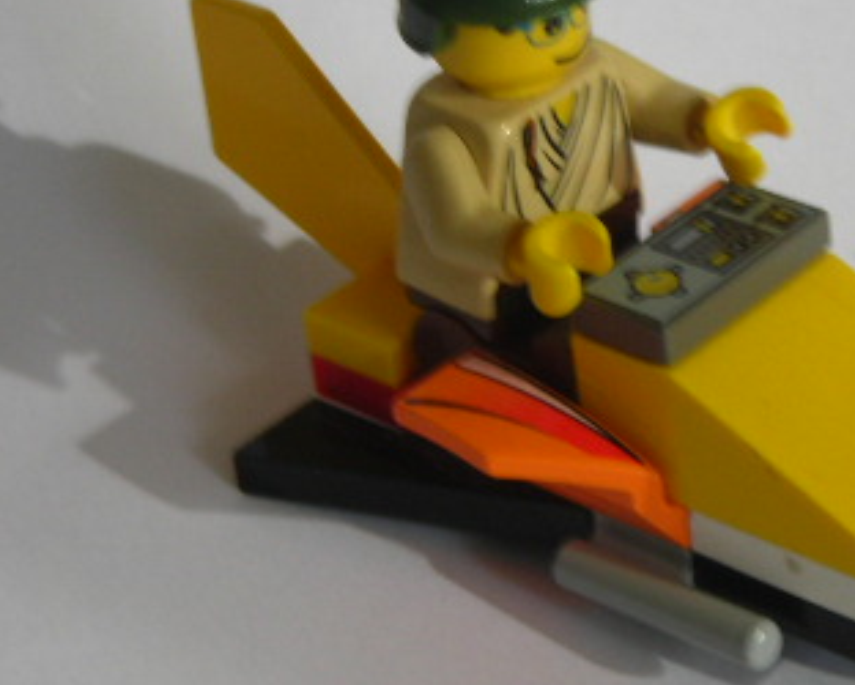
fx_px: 3899
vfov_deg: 10.0
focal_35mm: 154
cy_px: 321
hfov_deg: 12.5
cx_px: 608
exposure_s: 1/12.3
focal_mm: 12.7
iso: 50
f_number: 4.2
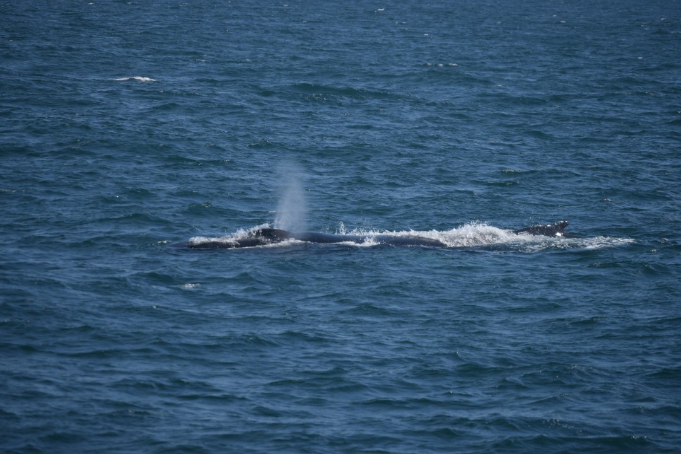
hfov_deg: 6.9
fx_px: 5675
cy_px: 227
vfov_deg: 4.6
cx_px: 340
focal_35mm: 300
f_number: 5.6
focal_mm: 200
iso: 200
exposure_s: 1/1600
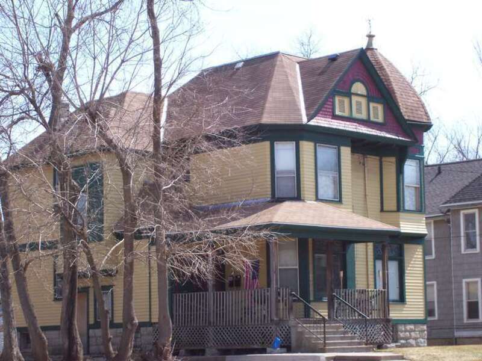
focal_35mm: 102
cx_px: 241
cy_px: 180
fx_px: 1420
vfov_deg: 14.5
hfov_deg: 19.3
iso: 80
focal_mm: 16.8
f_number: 4.6
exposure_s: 1/313
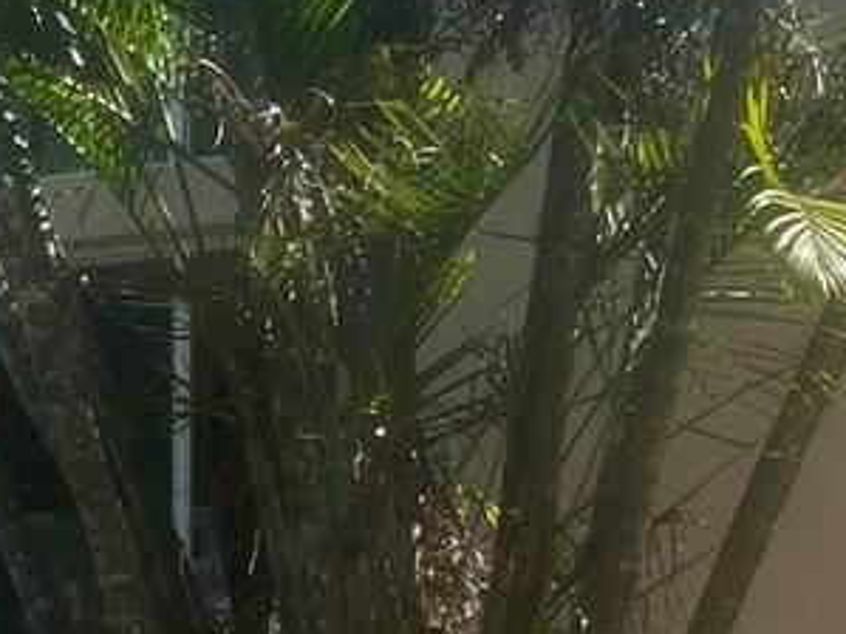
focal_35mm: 139
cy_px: 529
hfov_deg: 13.0
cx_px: -625
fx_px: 3396
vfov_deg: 10.6
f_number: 1.5
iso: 50
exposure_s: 1/1311
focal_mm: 5.7
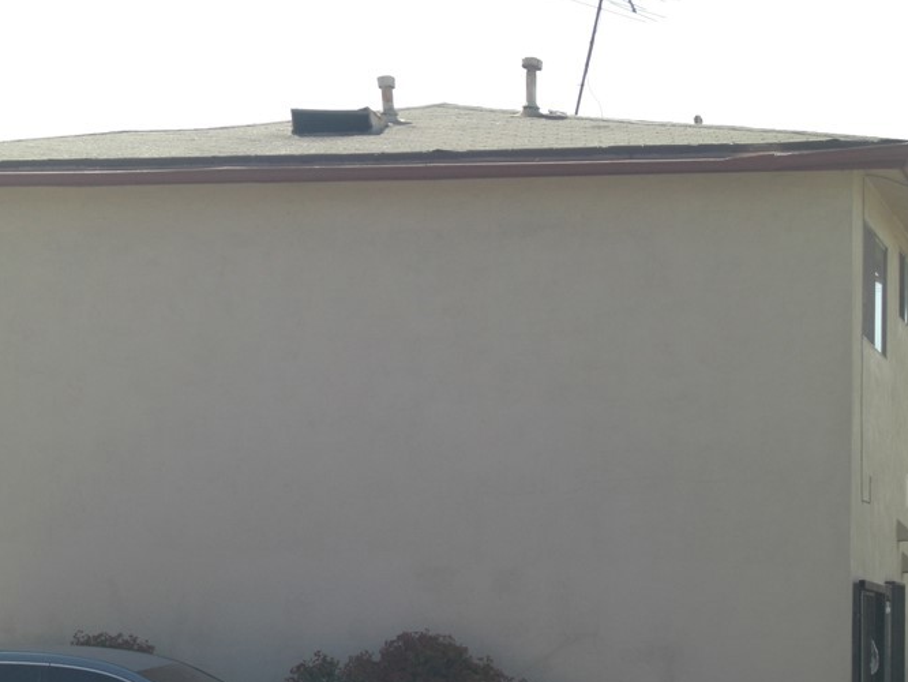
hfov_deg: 16.0
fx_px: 3228
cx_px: 390
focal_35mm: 123
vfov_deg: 12.0
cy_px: 516
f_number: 4.4
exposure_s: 1/400
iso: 80
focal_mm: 16.6
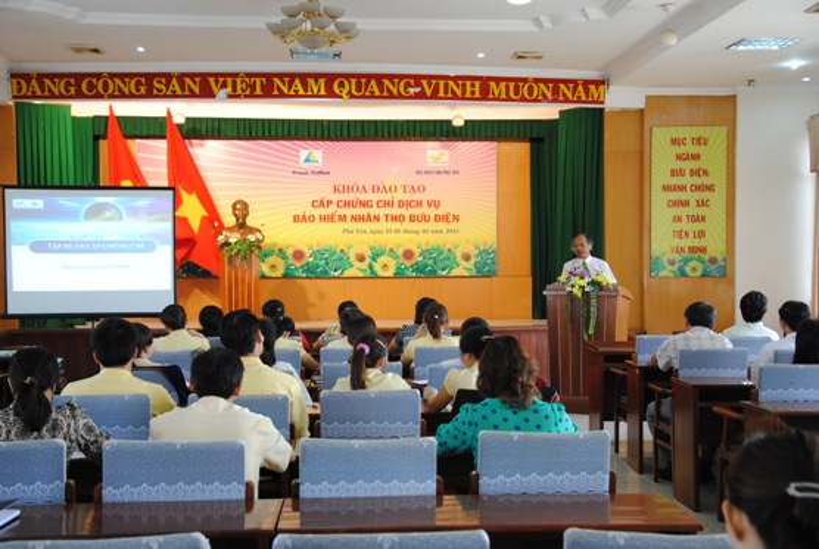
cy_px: 274
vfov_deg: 26.6
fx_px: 1162
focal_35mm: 51
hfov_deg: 38.8
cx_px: 410
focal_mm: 34
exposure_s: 1/15
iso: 400
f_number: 4.2
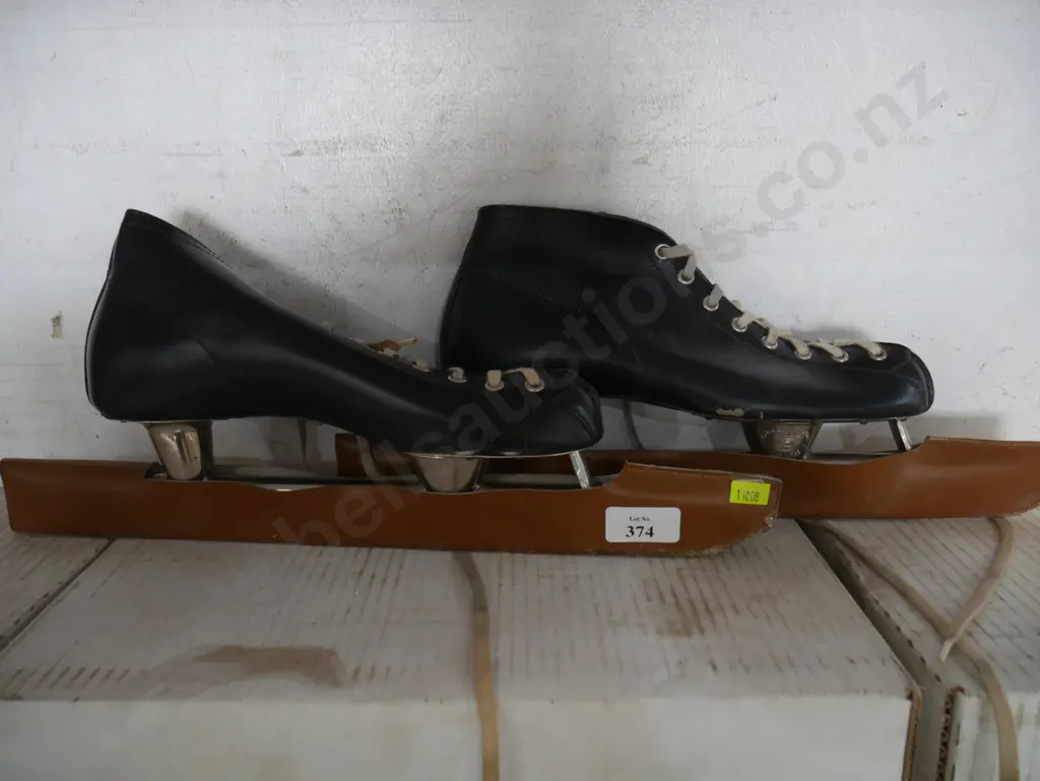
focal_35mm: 28
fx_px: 842
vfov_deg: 49.8
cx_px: 520
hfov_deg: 63.4
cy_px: 390
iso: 1000
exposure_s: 1/60
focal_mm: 14
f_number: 3.5
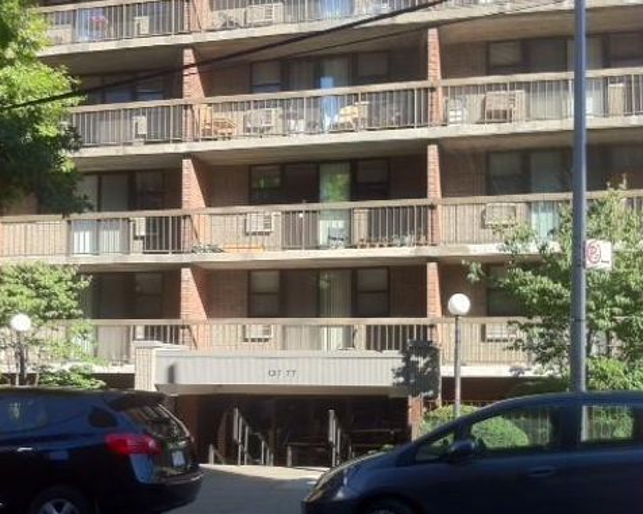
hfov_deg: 38.8
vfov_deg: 31.3
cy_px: 323
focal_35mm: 48
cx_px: 312
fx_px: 913
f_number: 2.8
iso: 80
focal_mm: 3.85
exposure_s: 1/321
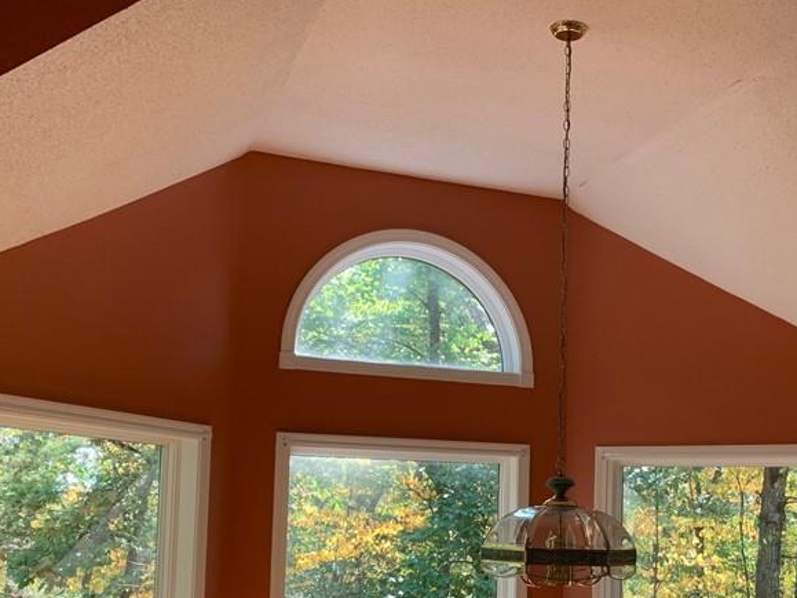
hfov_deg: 40.8
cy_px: 482
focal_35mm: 46
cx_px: 524
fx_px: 1059
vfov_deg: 30.7
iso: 50
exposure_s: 1/121
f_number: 1.8
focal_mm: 4.25
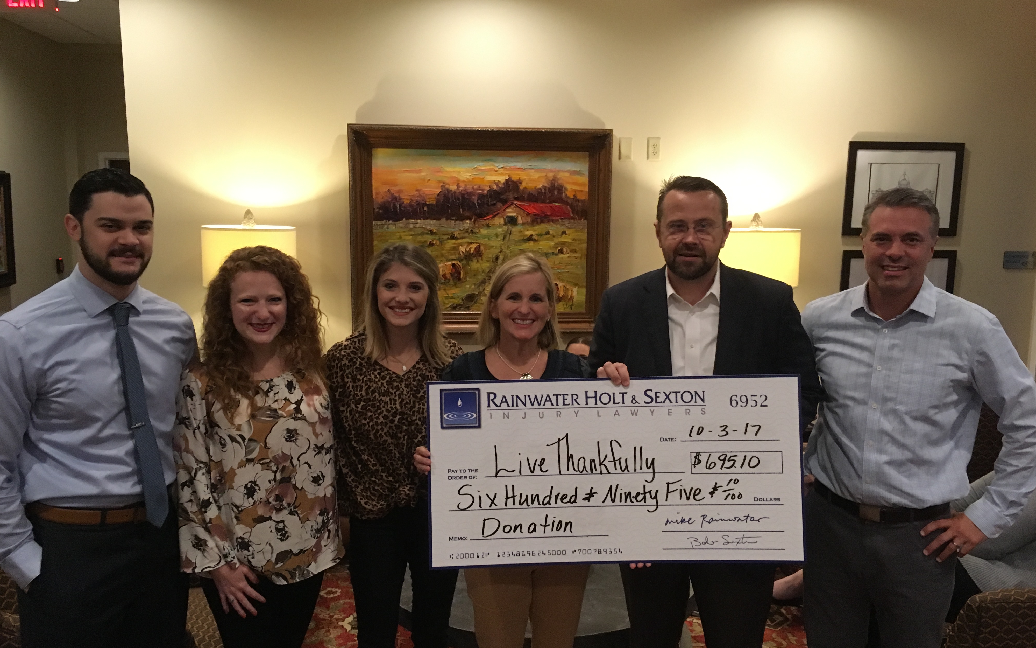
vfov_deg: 40.6
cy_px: 341
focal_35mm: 31
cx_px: 520
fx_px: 875
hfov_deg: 61.2
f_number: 2.2
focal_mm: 4.15
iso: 200
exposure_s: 1/30
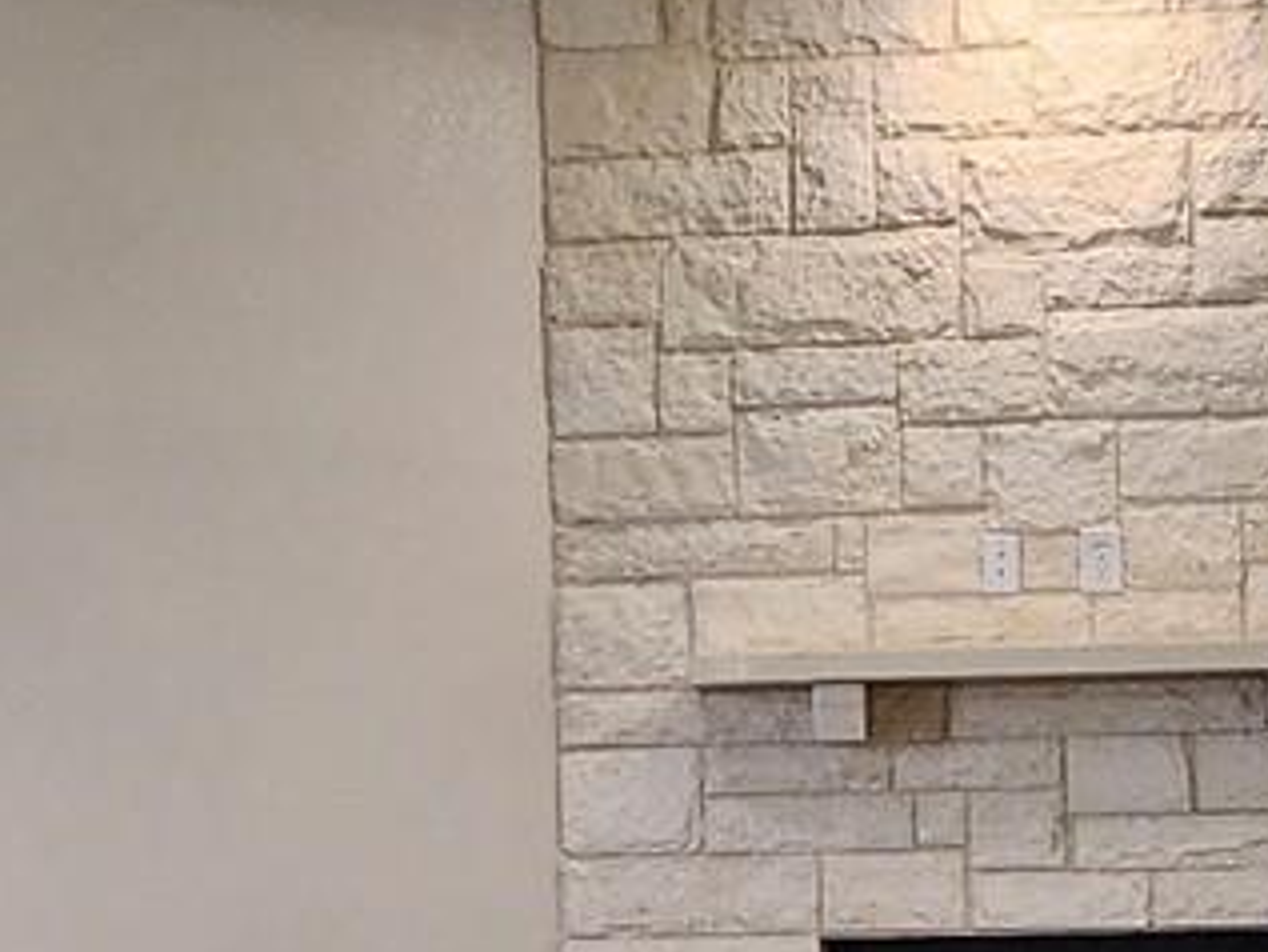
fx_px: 3078
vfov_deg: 17.2
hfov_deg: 23.3
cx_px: 620
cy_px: 972
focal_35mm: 84
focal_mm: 2.2
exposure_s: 1/60
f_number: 2.2
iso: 100
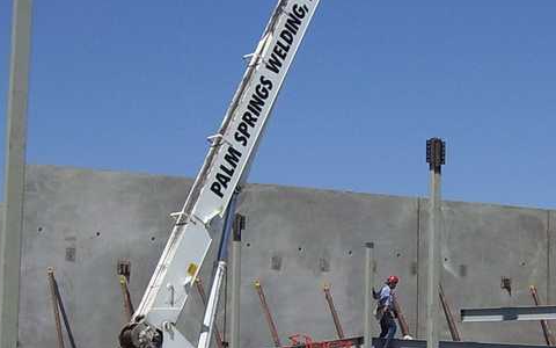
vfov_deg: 13.1
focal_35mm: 100
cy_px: 225
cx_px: 364
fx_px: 1515
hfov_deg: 20.7
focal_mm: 5.6
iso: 80
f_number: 4.8
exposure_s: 1/1000
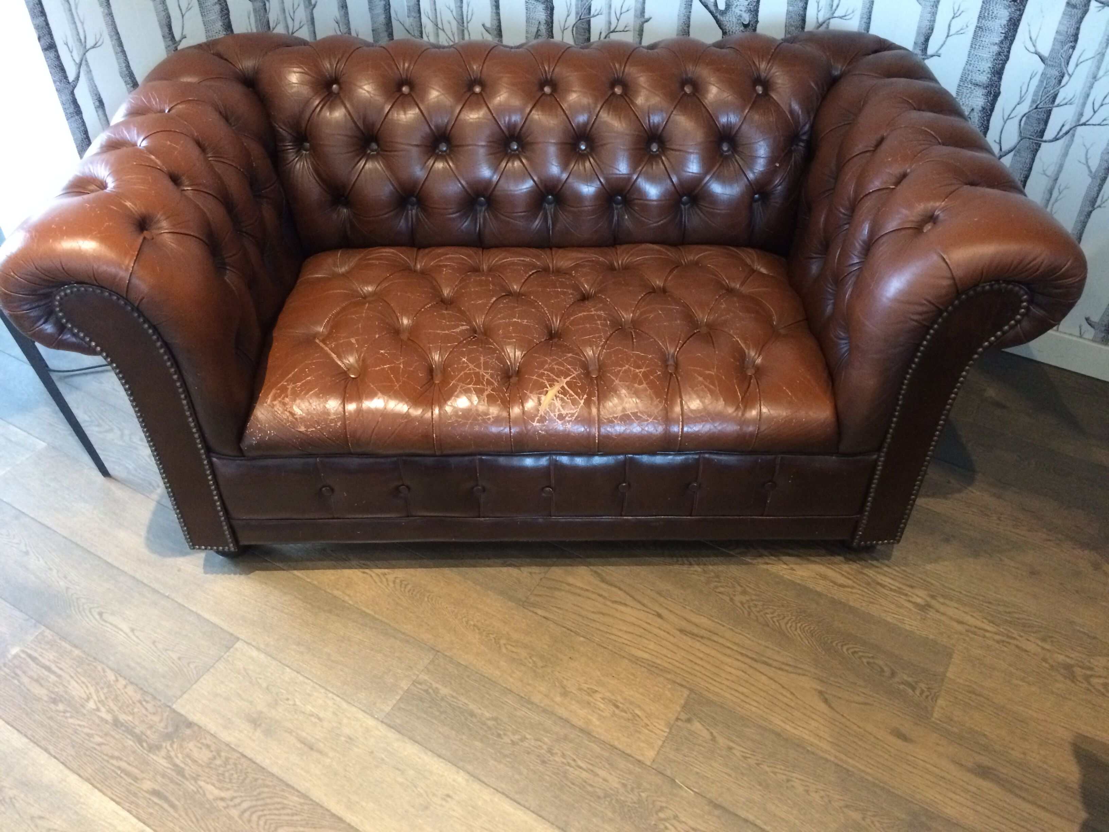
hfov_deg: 61.7
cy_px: 416
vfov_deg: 48.2
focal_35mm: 29
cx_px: 554
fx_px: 929
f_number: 2.2
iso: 400
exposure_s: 1/17
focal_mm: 4.15
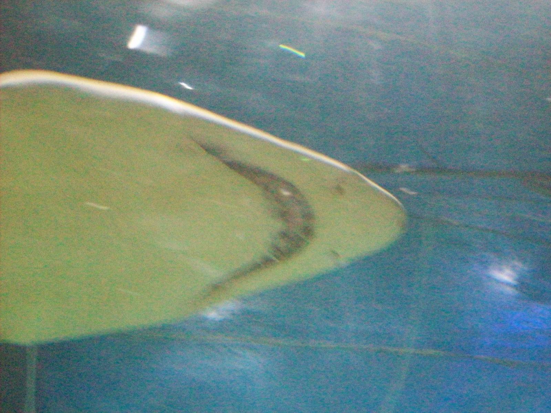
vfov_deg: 32.2
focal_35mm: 45
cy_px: 206
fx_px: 716
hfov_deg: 42.1
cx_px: 276
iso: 1000
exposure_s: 1/8
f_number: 3
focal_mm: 7.6
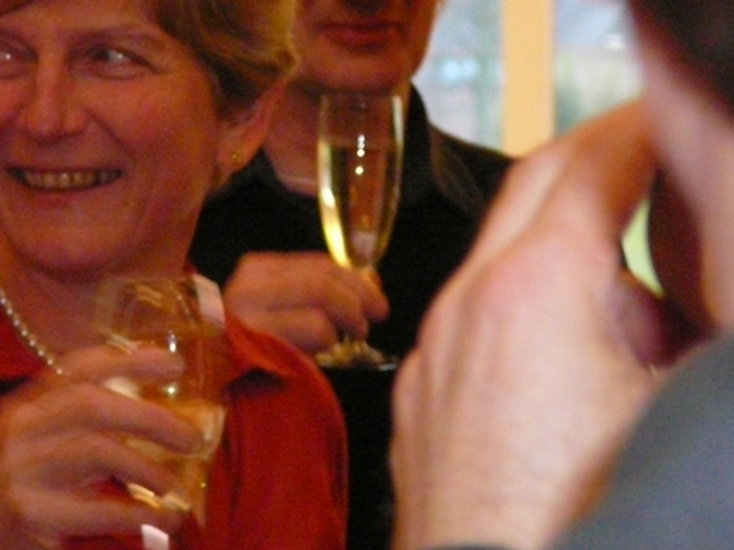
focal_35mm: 267
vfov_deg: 5.6
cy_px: 184
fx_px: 5660
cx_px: 299
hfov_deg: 7.4
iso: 800
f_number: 4.1
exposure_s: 1/30
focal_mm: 28.2
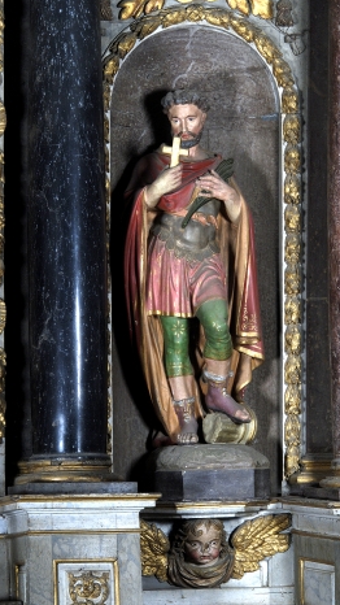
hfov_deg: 8.8
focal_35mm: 138
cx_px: 197
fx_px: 2213
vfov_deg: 15.6
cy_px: 300
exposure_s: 1/80
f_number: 18
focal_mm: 80
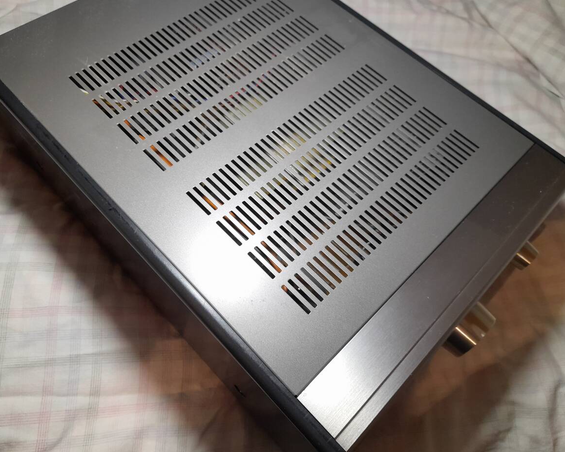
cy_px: 219
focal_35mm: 27
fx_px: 451
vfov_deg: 53.2
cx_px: 264
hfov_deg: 64.0
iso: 100
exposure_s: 1/50
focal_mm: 4.6
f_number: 2
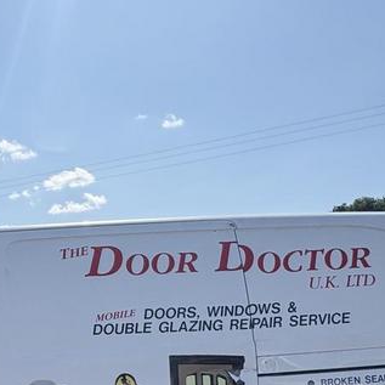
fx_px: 440
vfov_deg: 43.1
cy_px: 349
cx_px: 22
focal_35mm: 35
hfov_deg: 42.3
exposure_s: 1/1709
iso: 40
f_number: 2.2
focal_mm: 2.22
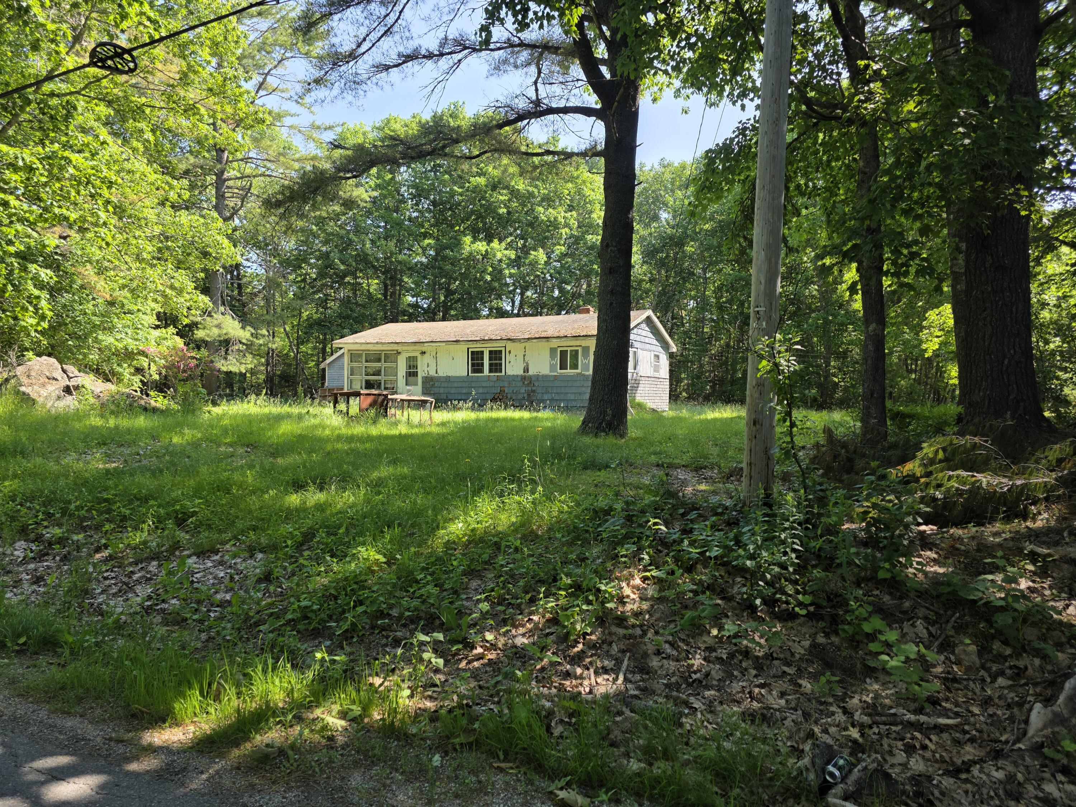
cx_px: 538
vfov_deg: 58.9
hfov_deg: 73.9
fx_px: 715
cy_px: 404
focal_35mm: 23
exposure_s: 1/1824
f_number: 1.7
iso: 80
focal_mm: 6.3
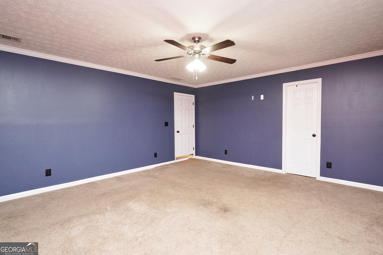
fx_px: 184
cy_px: 128
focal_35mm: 17
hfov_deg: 92.4
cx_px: 192
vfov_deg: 69.7
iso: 3200
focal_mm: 11.5
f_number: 4
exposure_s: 1/160
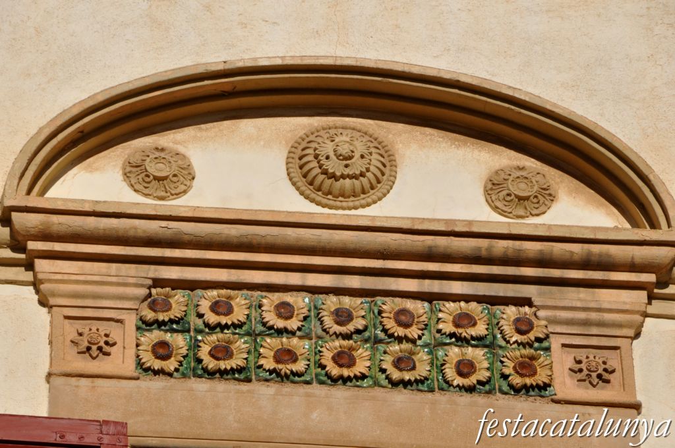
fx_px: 4213
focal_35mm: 225
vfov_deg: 6.1
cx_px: 338
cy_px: 224
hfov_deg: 9.2
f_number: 10
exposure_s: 1/1600
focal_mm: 150
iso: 500
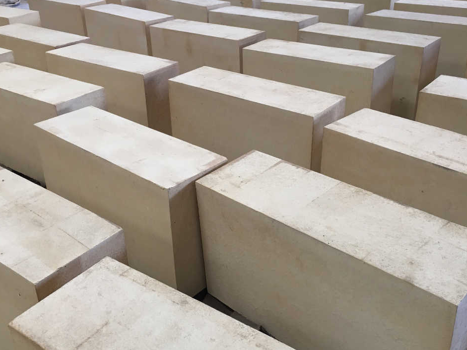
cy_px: 165
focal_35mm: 37
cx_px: 224
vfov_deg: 38.6
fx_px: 499
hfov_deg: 50.1
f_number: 2.2
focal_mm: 4.15
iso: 40
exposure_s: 1/33
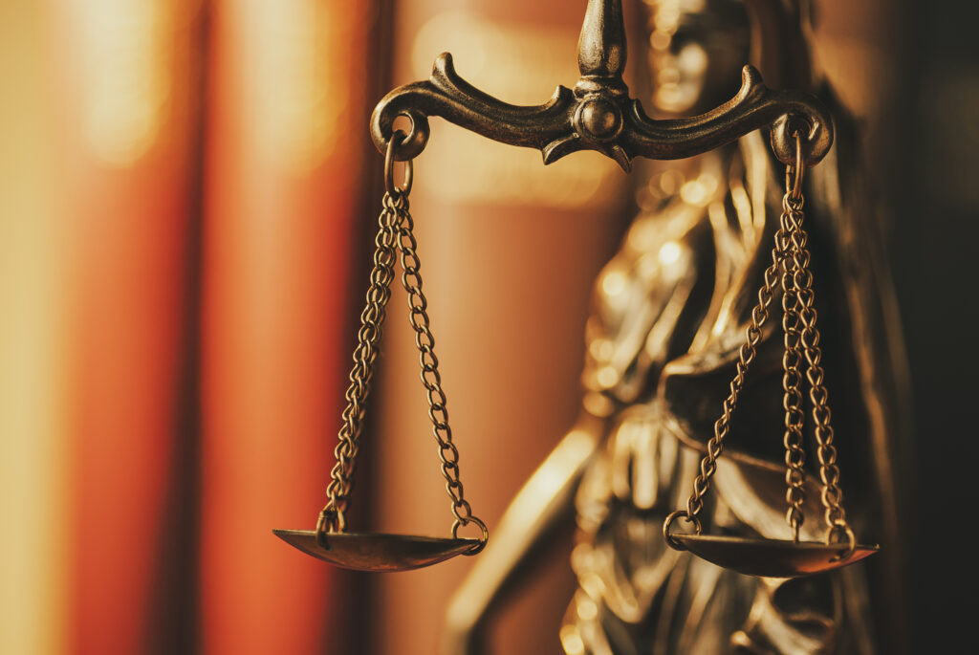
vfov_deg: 10.2
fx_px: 3675
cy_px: 328
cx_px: 490
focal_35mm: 135
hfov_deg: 15.2
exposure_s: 1/100
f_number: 4
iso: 100
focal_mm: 90
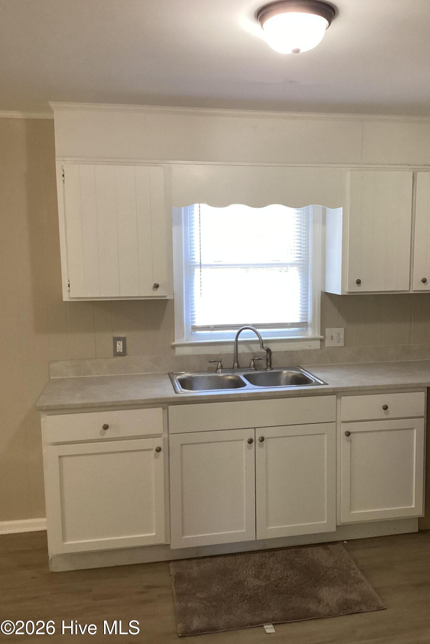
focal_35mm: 33
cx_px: 247
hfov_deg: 39.9
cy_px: 328
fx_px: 591
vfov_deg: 57.2
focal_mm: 3.3
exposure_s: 1/60
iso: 200
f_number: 2.4
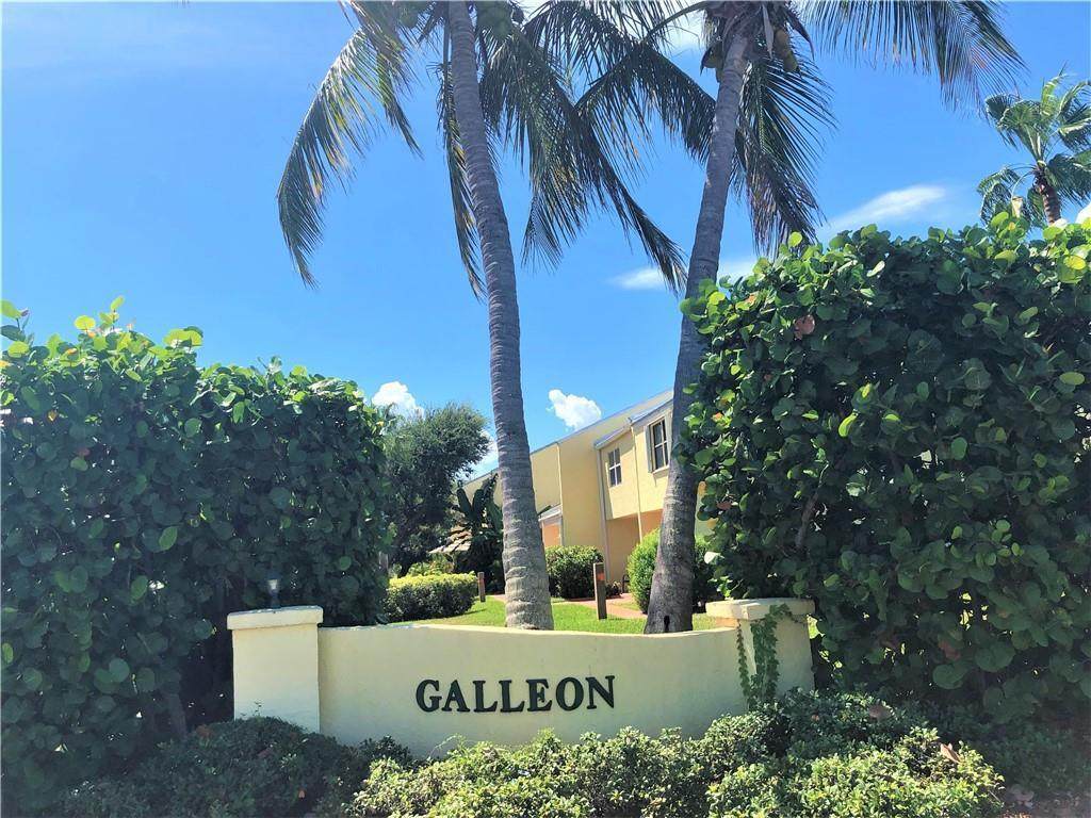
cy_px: 409
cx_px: 546
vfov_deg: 49.7
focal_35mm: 28
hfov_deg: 63.4
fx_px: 882
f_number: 1.8
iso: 20
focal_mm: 4
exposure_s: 1/1845
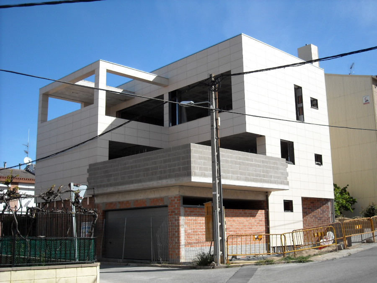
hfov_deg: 42.9
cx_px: 188
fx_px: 479
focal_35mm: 44
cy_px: 142
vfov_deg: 32.9
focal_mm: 7.1
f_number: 6.1
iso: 64
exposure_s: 1/239
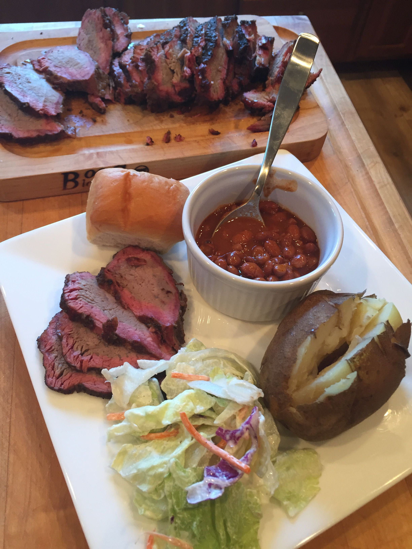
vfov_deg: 61.7
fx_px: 460
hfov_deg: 48.2
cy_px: 274
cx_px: 206
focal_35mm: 29
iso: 100
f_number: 2.2
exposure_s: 1/30
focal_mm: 4.15
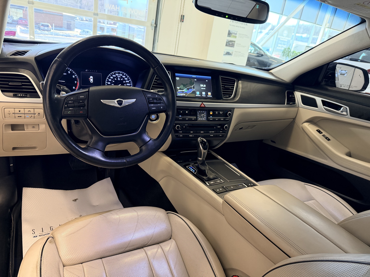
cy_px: 138
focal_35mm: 24
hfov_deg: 71.6
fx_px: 257
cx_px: 185
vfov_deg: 56.8
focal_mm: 6.76
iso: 400
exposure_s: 1/120
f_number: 1.78
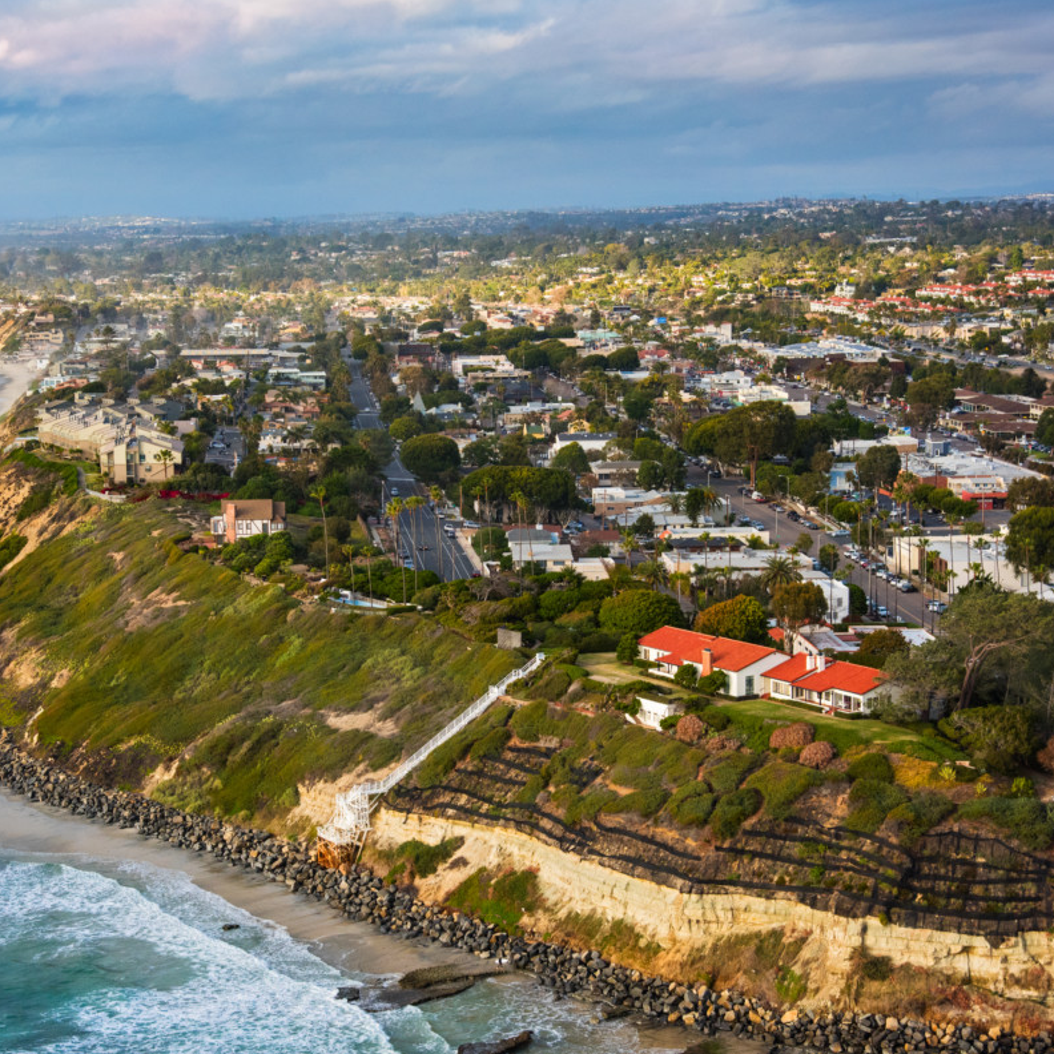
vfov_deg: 25.7
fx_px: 2308
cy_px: 532
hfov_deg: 25.7
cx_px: 413
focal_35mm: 67
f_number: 5.6
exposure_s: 1/1250
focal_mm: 52
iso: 1000
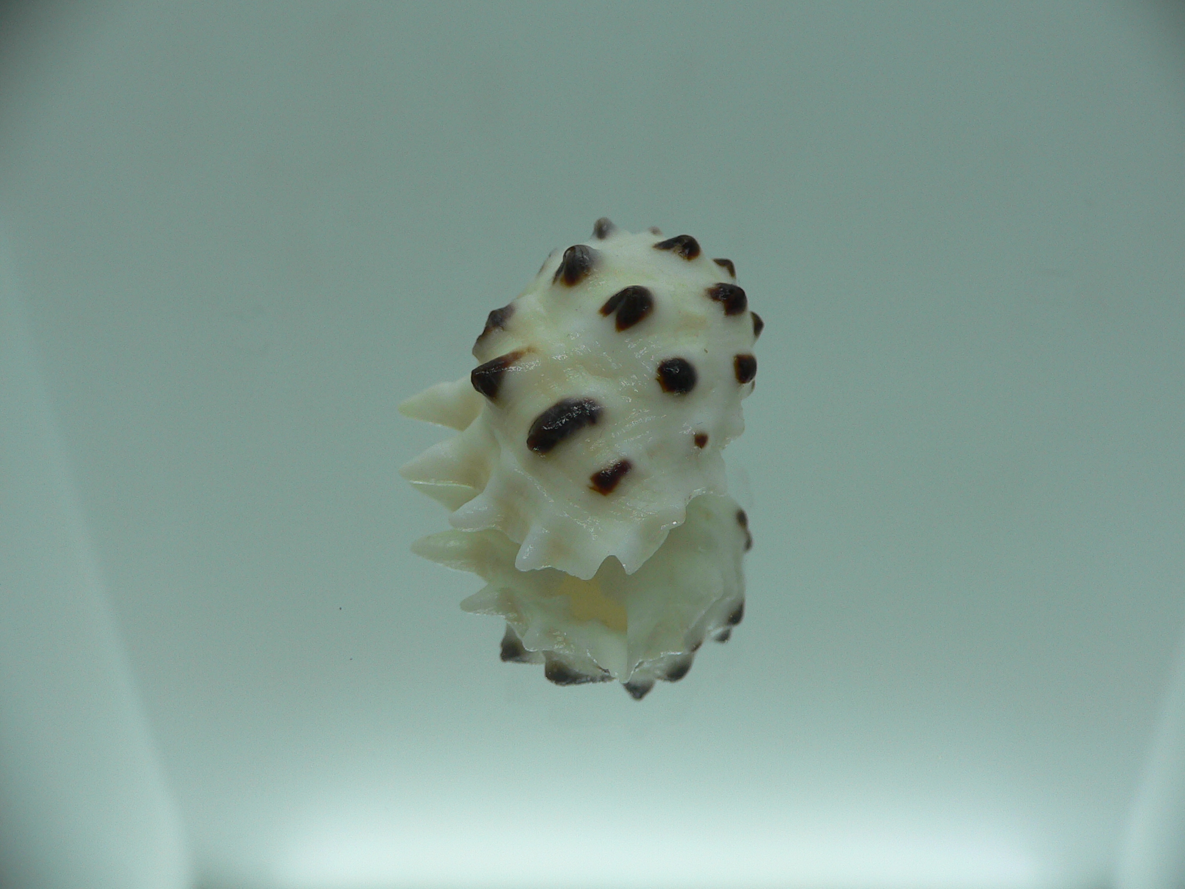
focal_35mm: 35
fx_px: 1198
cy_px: 444
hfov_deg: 52.6
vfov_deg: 40.7
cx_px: 592
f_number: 2.8
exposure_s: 1/100
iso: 80
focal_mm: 4.6
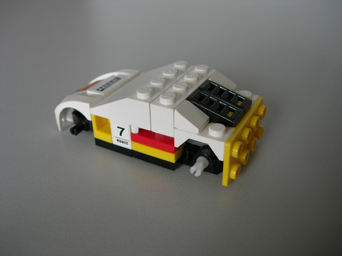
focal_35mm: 38
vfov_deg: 37.7
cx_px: 171
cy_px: 128
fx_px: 375
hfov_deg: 49.0
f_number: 2.8
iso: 64
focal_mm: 7.8
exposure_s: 1/23.6
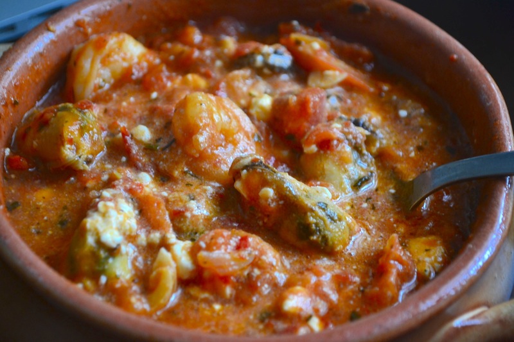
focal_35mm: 82
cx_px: 257
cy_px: 171
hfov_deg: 24.6
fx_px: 1178
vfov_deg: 16.5
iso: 800
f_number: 5.6
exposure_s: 1/10
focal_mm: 55
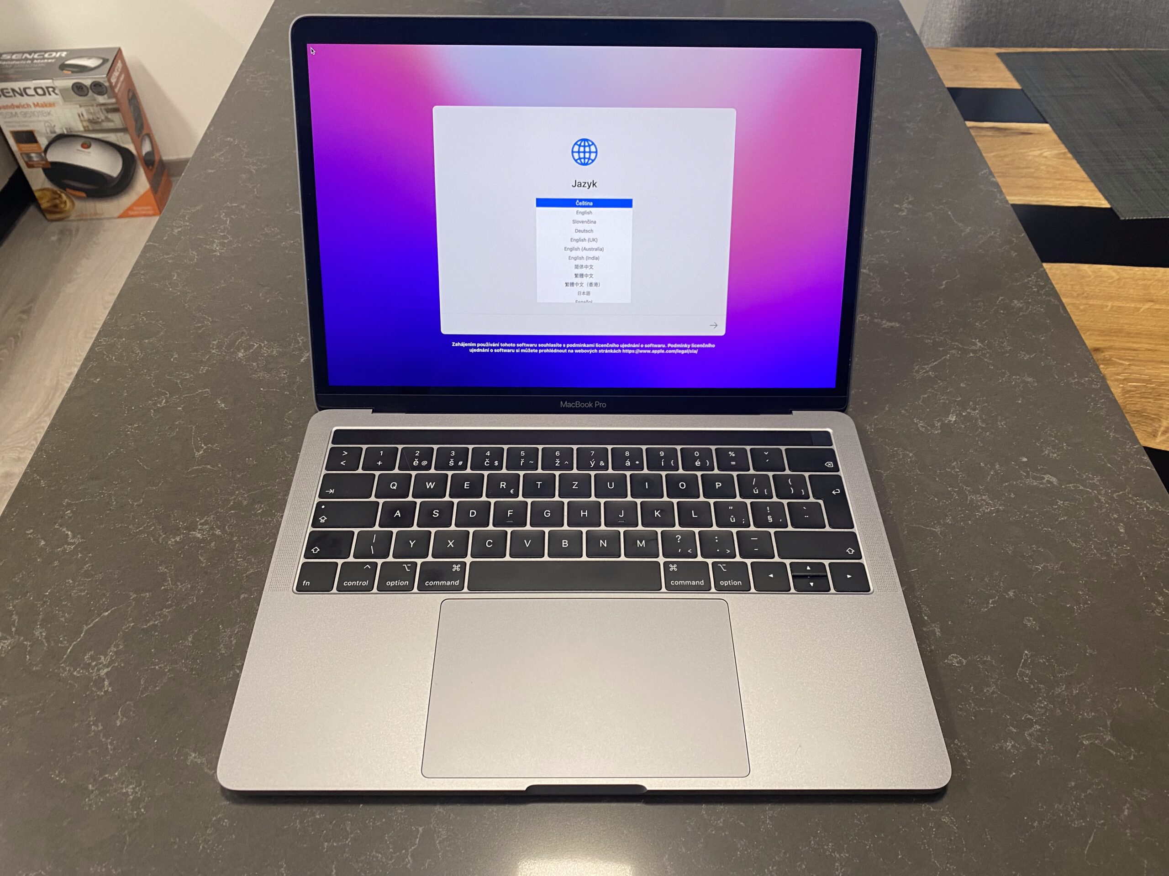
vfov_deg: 53.1
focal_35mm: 26
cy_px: 438
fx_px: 878
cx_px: 584
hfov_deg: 67.3
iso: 125
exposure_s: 1/50
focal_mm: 4.25
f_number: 1.8
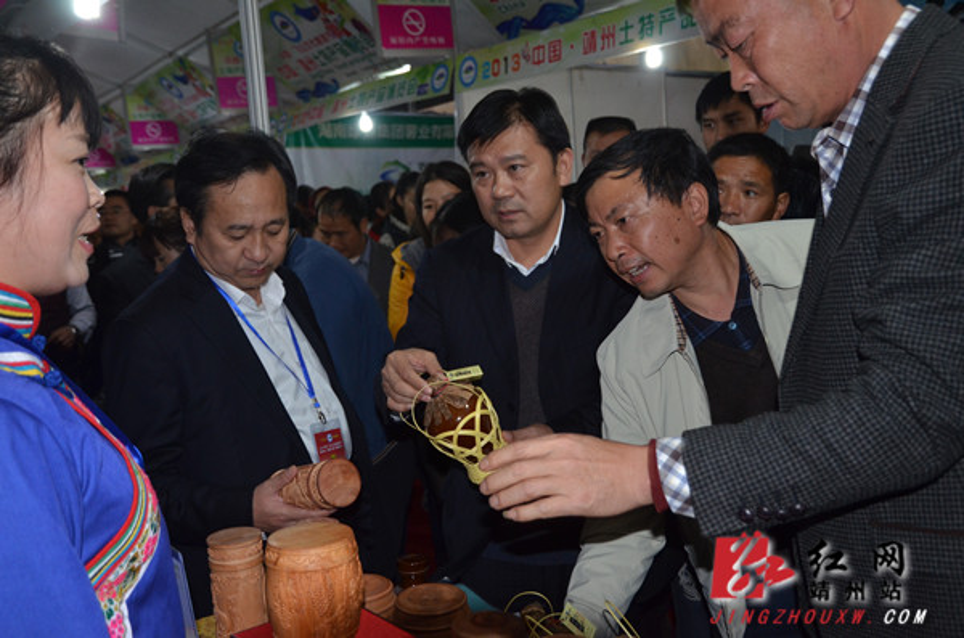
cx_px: 482
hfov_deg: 57.3
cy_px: 319
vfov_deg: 39.8
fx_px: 882
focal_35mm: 33
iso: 800
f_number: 4
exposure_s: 1/60
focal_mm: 22
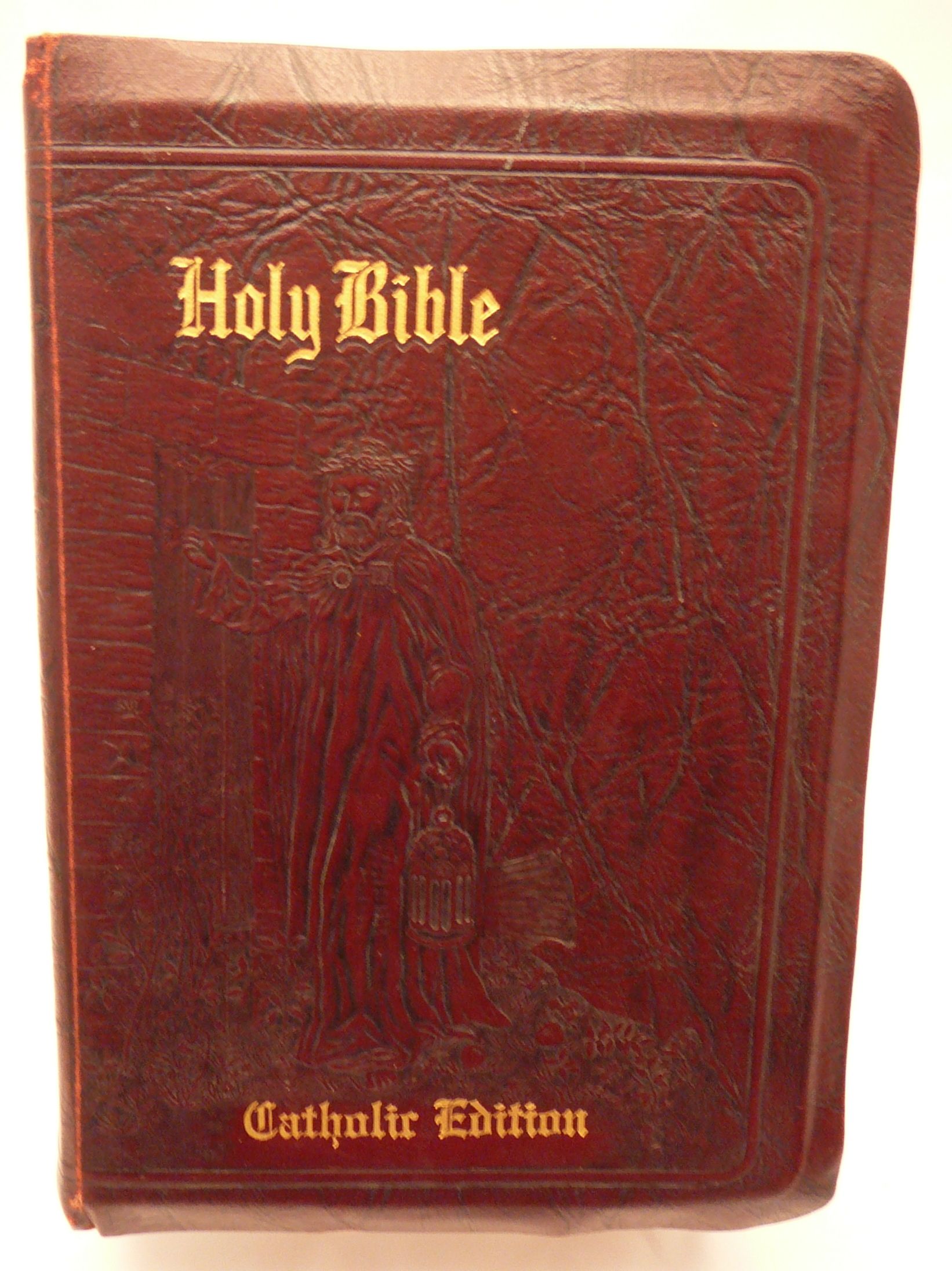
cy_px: 636
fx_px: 1284
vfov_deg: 52.6
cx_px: 476
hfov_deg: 40.7
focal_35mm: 35
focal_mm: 5.2
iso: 200
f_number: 2.8
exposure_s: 1/8
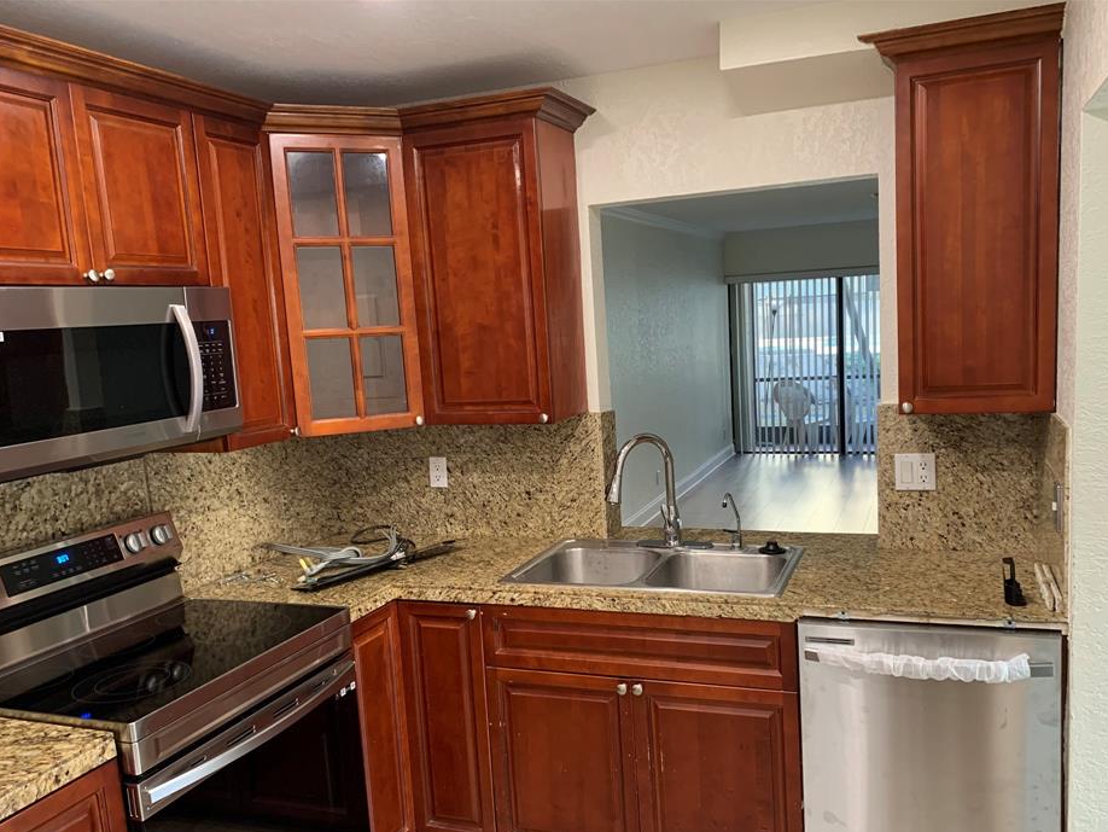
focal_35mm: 29
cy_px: 462
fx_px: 928
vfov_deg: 48.2
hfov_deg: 61.6
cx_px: 590
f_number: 1.8
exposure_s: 1/60
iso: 200
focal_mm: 4.25
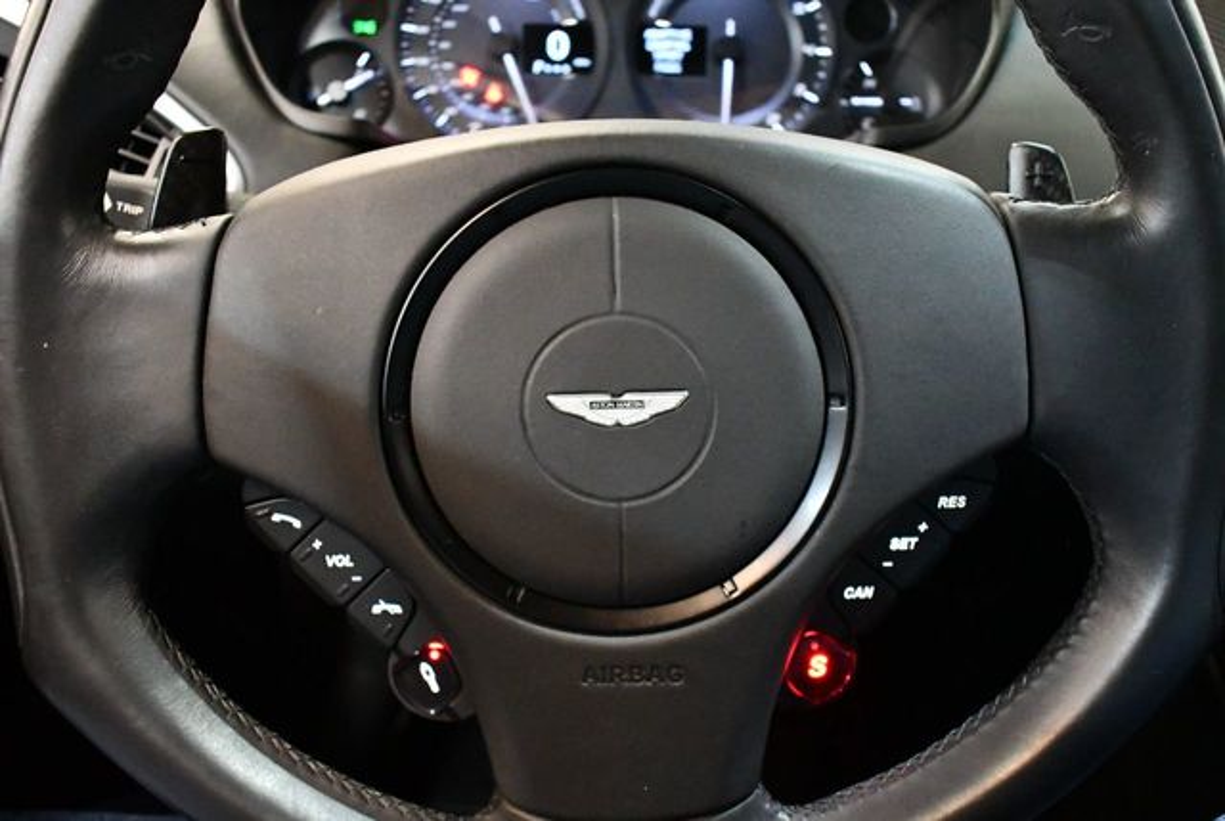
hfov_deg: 53.1
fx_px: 1227
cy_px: 410
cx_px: 612
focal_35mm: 36
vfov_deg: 37.0
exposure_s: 1/60
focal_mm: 18
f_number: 3.5
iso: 10000
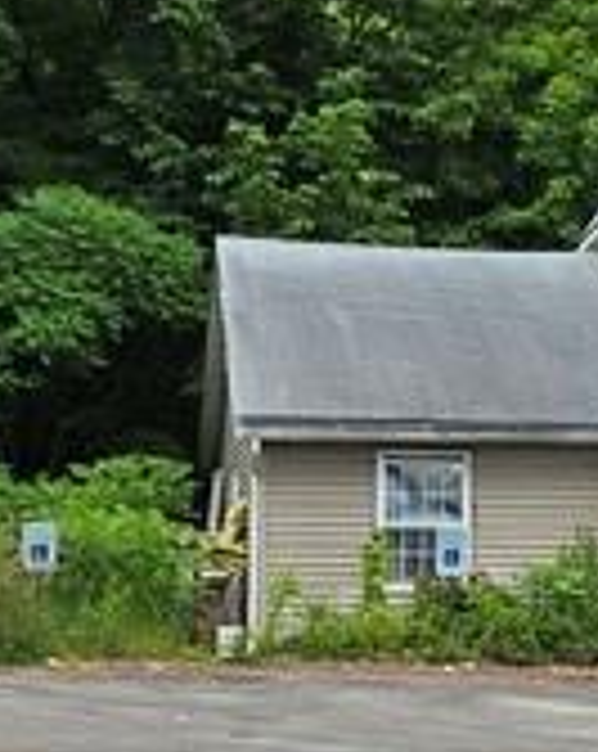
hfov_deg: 19.4
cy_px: 432
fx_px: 1730
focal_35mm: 78
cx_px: 481
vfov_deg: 24.5
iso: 50
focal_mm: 2.2
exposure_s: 1/1668
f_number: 2.2
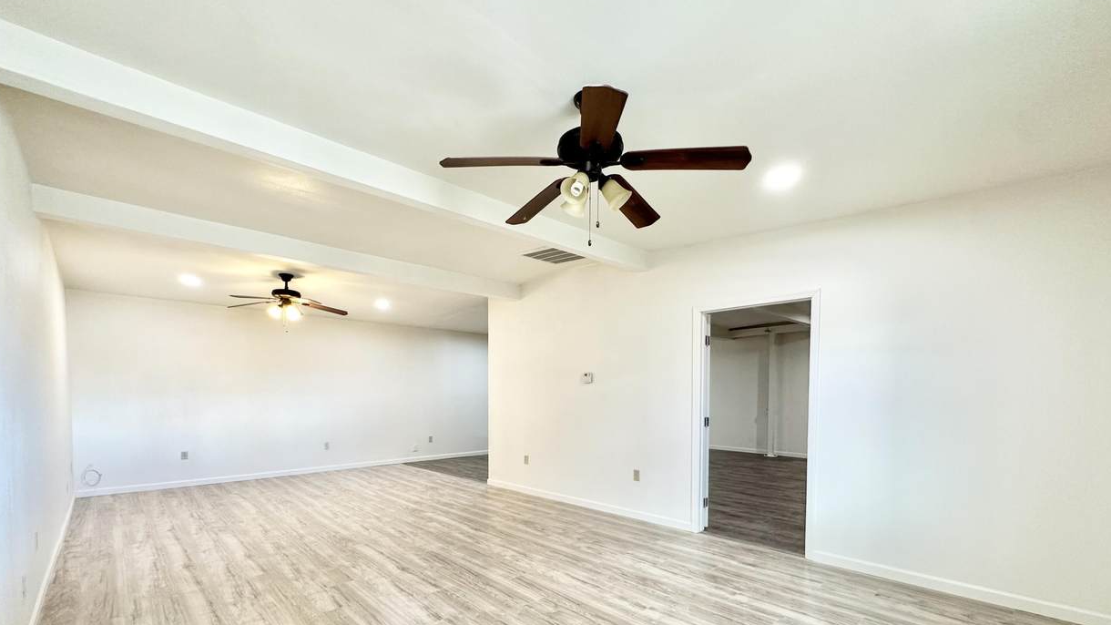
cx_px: 545
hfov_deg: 99.4
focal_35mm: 16
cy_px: 408
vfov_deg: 65.6
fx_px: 471
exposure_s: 1/60
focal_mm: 2.22
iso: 160
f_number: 2.2
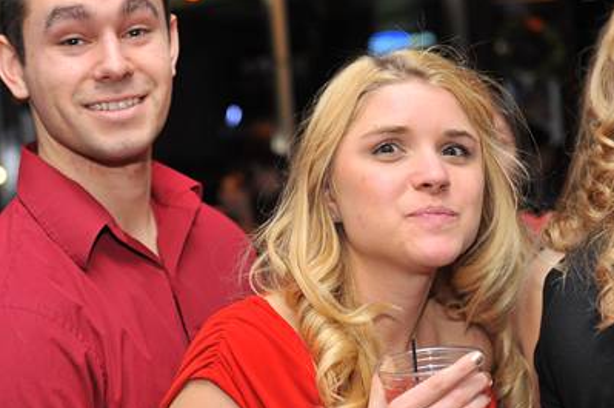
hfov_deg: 22.3
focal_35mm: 91
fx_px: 1550
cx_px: 200
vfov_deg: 15.0
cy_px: 154
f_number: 5
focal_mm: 66
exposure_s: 1/100
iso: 800
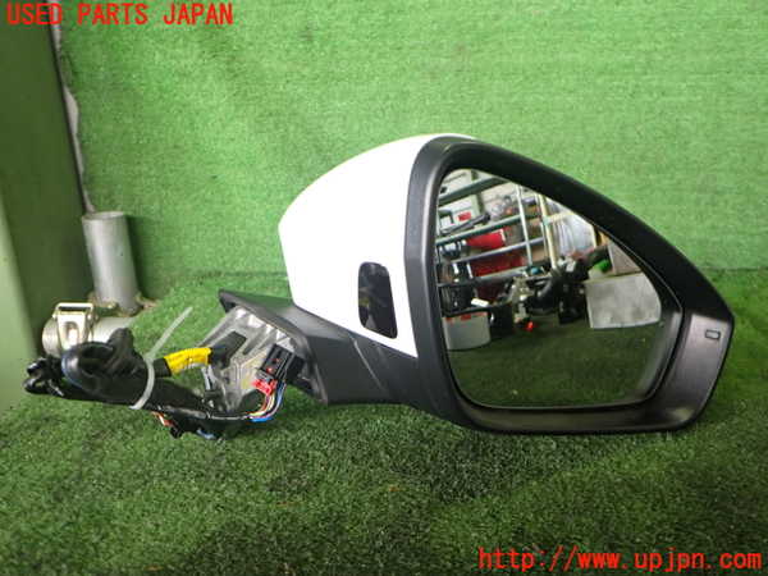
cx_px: 384
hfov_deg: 60.0
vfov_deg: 46.8
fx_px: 666
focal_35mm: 30
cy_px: 288
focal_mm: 5.4
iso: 250
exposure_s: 1/50
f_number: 2.3
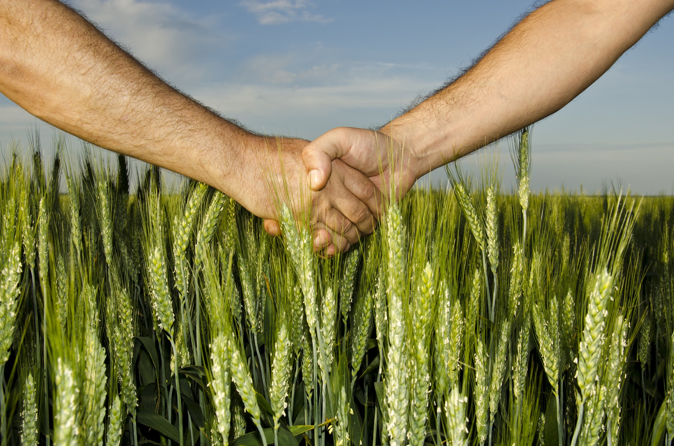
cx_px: 337
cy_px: 223
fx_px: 785
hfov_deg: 46.5
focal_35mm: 42
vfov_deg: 31.8
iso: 160
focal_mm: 28
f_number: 11
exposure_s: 1/125
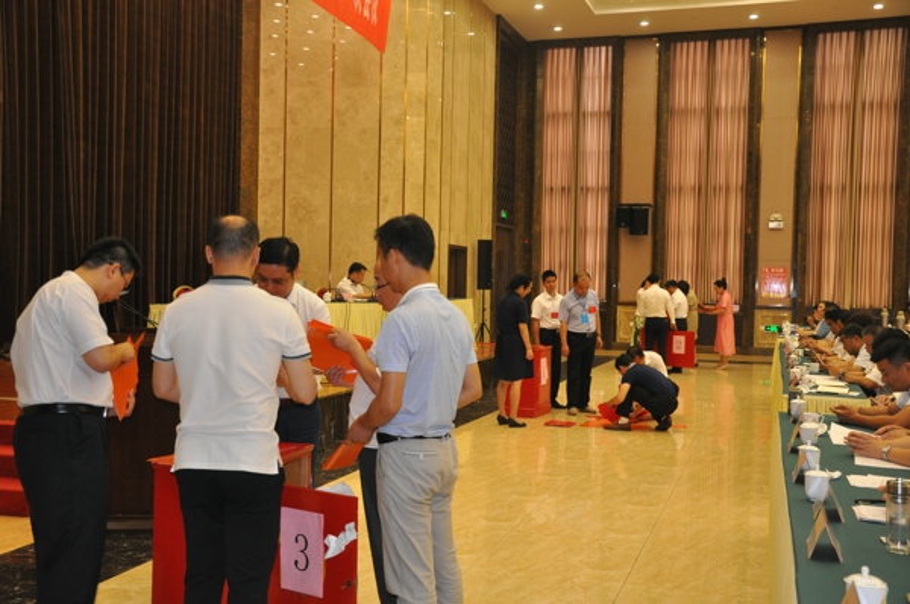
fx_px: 984
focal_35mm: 39
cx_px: 455
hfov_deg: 49.6
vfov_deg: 34.1
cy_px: 302
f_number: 4
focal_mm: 26
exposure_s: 1/60
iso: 800
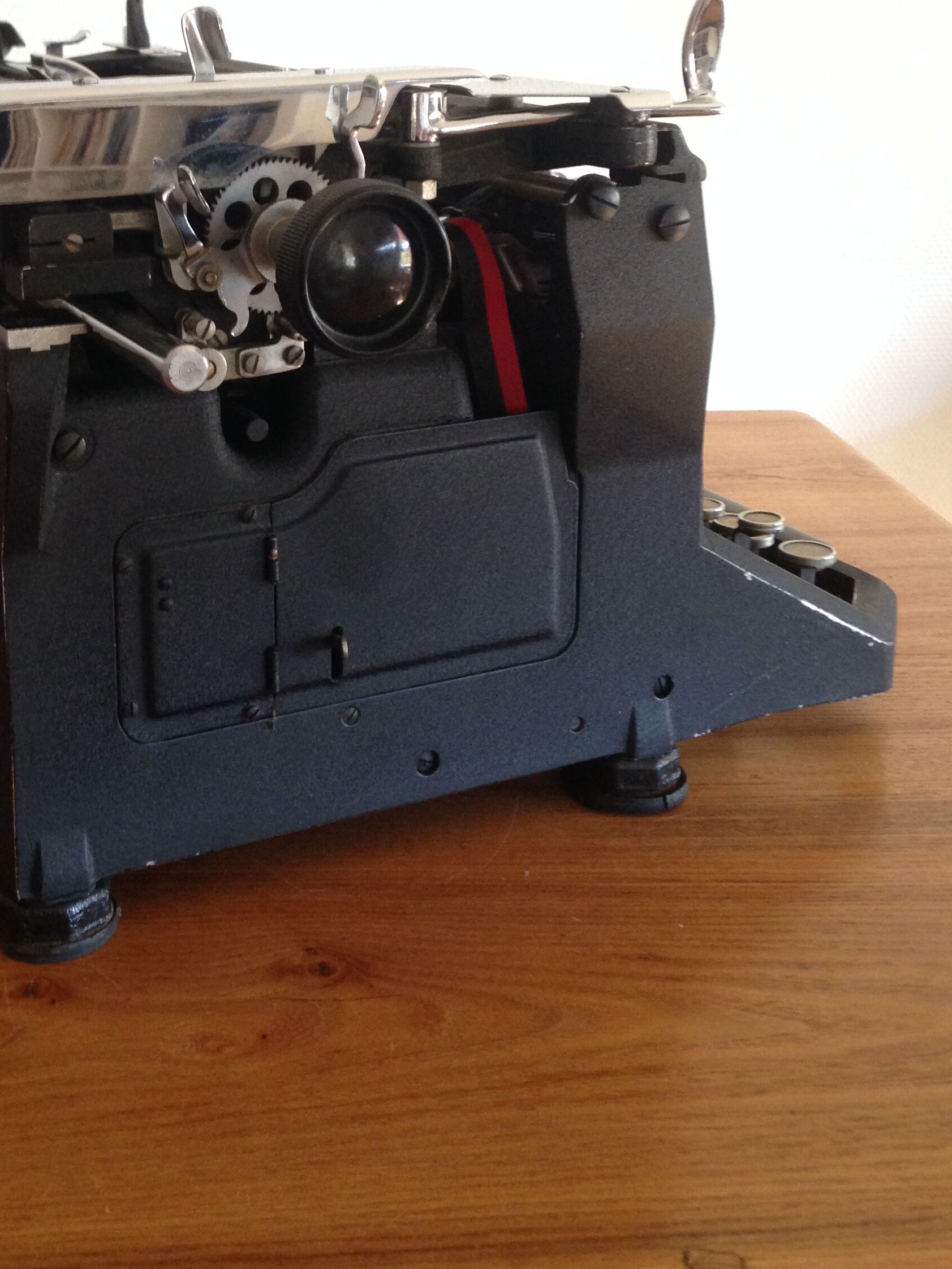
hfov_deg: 30.0
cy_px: 407
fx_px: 1760
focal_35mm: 48
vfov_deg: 39.1
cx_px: 311
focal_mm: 4.12
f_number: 2.4
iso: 200
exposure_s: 1/20
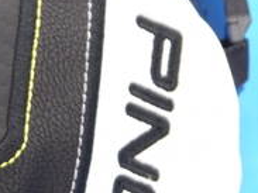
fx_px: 1877
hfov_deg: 7.8
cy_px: 196
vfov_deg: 5.9
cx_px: -82
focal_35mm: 252
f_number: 5.3
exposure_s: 1/80
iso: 800
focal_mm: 36
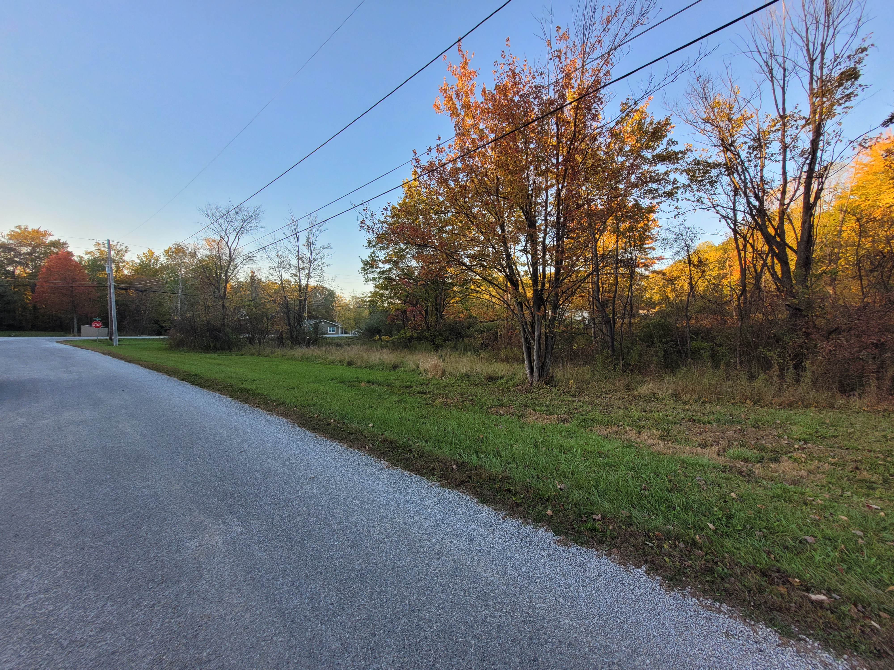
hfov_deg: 106.2
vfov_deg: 89.9
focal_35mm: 13
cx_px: 447
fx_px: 336
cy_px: 335
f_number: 2.2
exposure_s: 1/169
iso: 40
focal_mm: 1.74
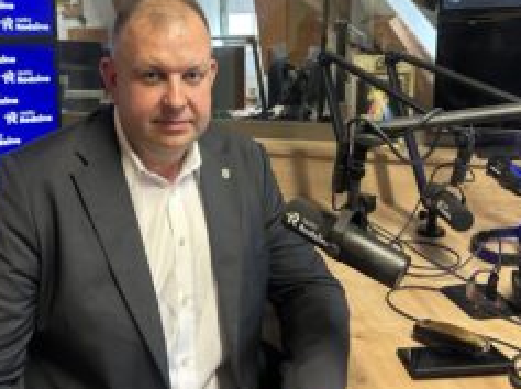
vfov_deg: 36.2
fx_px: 586
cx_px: 223
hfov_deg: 47.8
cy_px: 116
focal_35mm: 39
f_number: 1.5
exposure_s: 1/50
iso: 200
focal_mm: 5.7
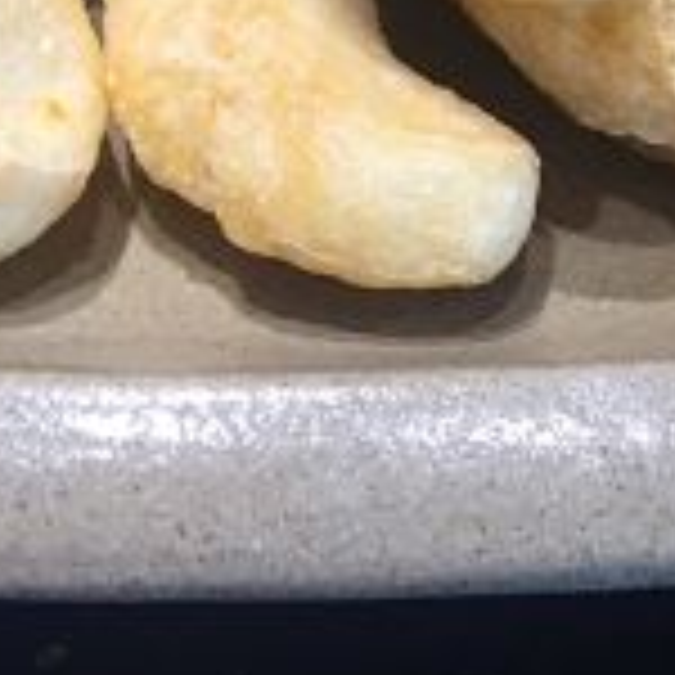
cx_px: 495
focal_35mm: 120
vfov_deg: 13.6
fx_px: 2647
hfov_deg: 14.5
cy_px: -344
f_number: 2.2
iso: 50
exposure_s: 1/33
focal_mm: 4.15
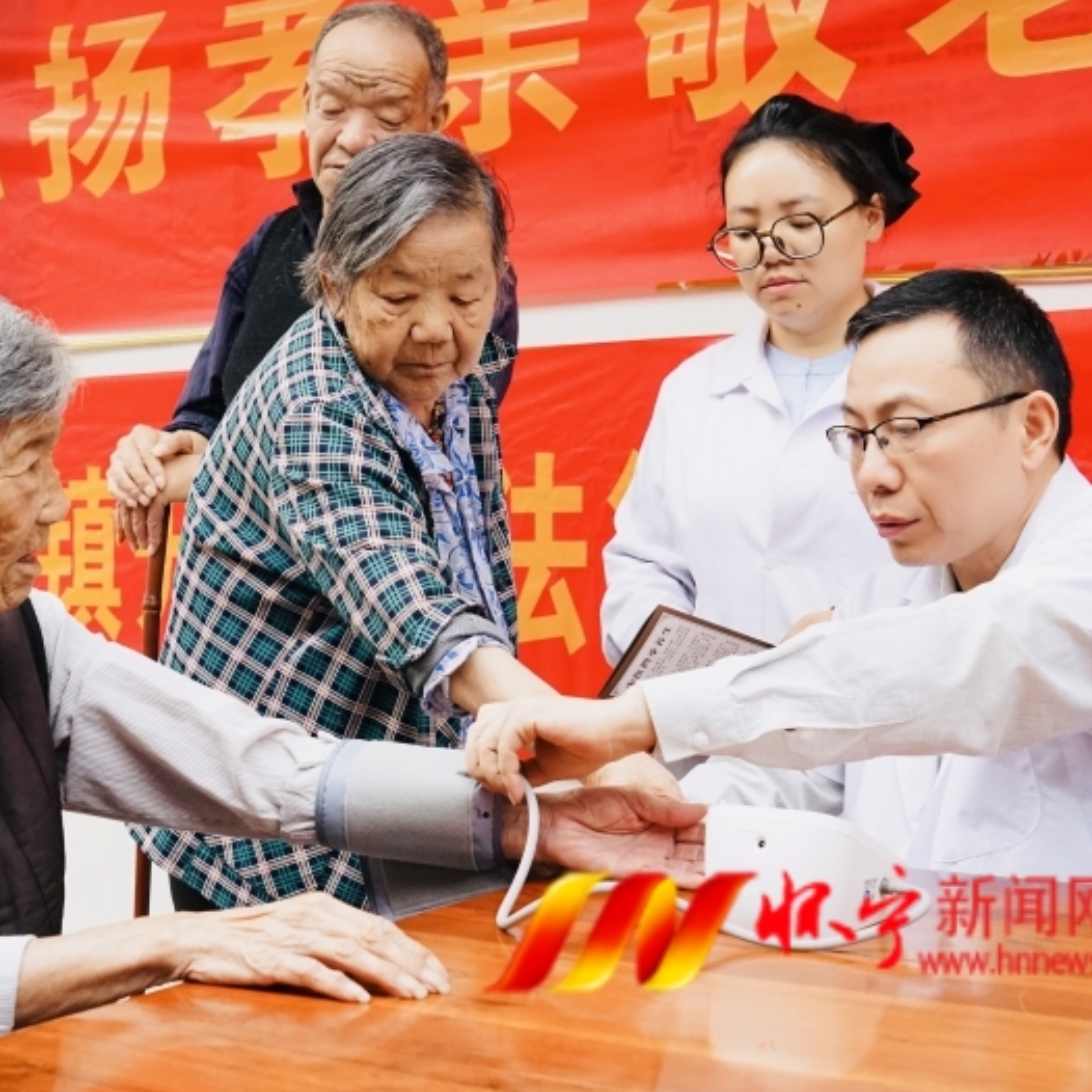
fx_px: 1892
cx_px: 467
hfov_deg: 32.2
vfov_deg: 32.2
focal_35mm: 53
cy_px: 549
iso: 3200
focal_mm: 41
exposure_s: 1/400
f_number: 8
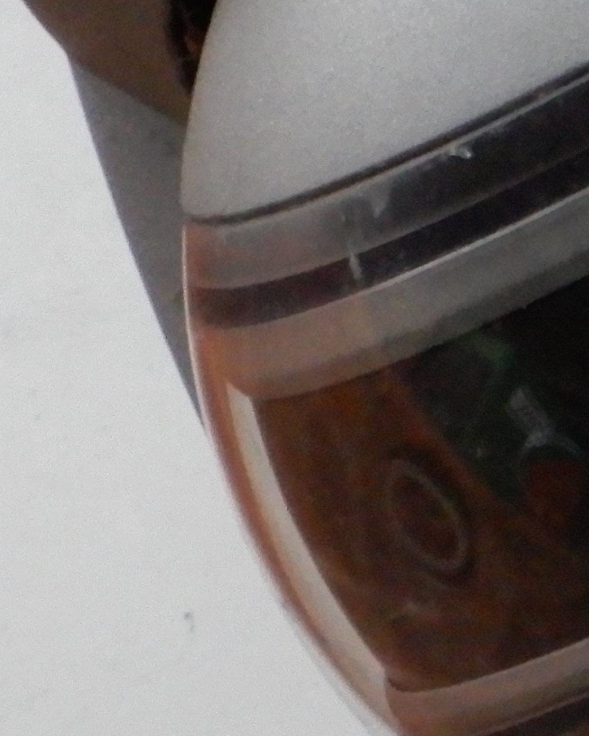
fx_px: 76474
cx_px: 948
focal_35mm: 3510
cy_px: 158
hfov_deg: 0.4
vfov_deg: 0.6
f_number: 6.9
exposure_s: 1/60
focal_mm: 151
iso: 640
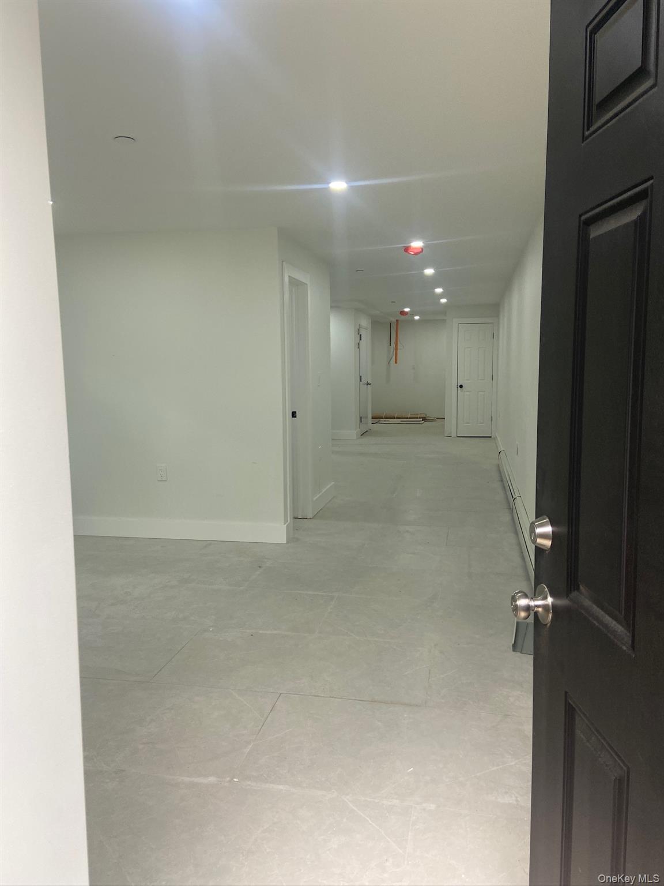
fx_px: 665
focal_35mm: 26
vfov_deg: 67.3
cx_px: 332
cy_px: 443
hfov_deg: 53.1
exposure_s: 1/120
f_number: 1.8
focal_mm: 4.25
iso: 80
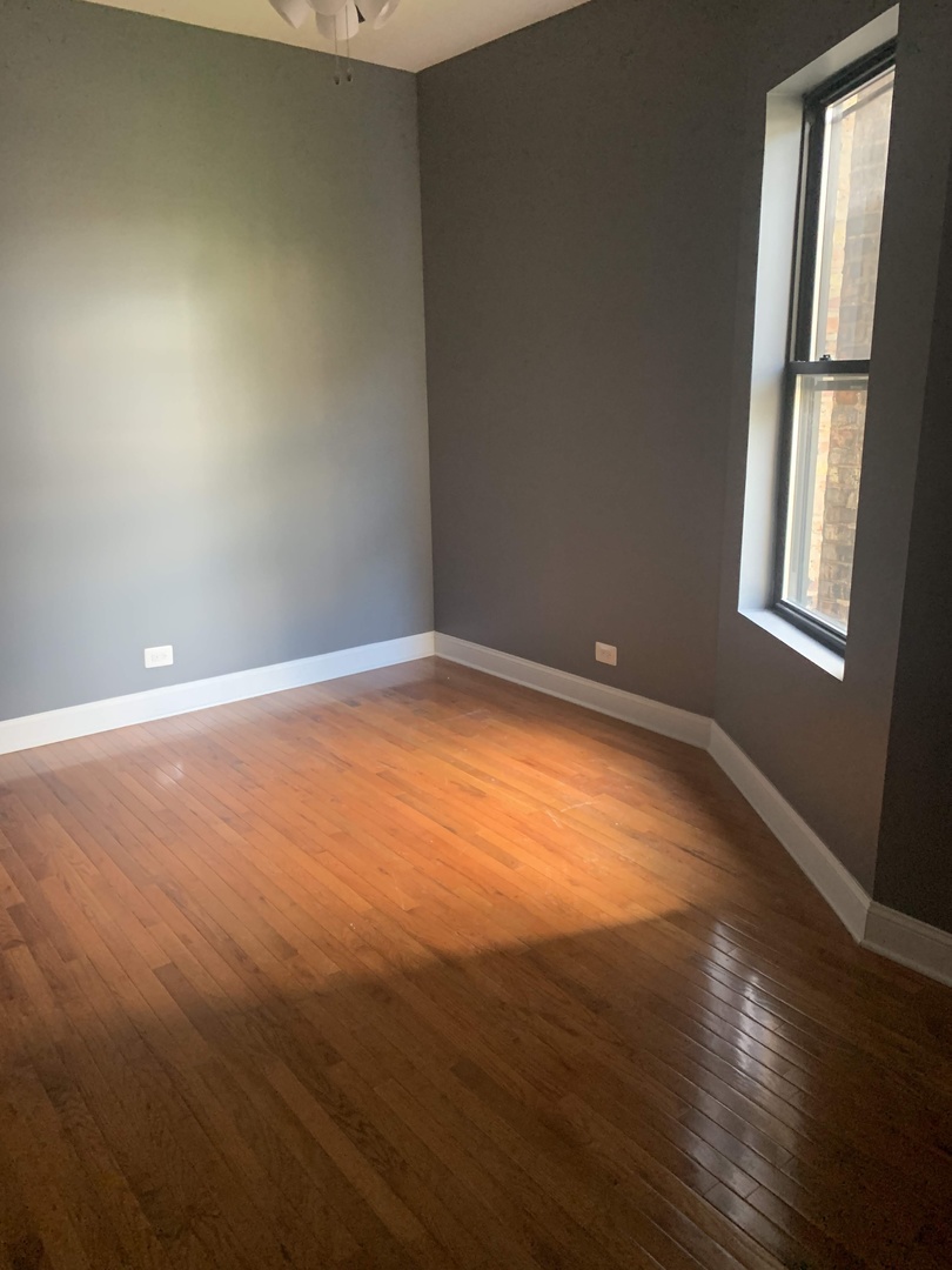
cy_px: 635
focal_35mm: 26
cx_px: 476
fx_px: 953
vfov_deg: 67.3
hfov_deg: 53.1
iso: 400
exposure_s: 1/44
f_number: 1.8
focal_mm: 4.25
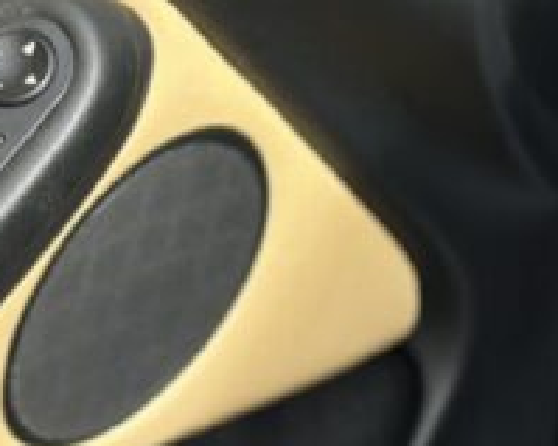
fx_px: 3103
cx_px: -244
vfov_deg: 8.2
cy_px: 390
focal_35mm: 188
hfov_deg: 10.0
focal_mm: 6.86
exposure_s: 1/756
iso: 80
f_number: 1.78
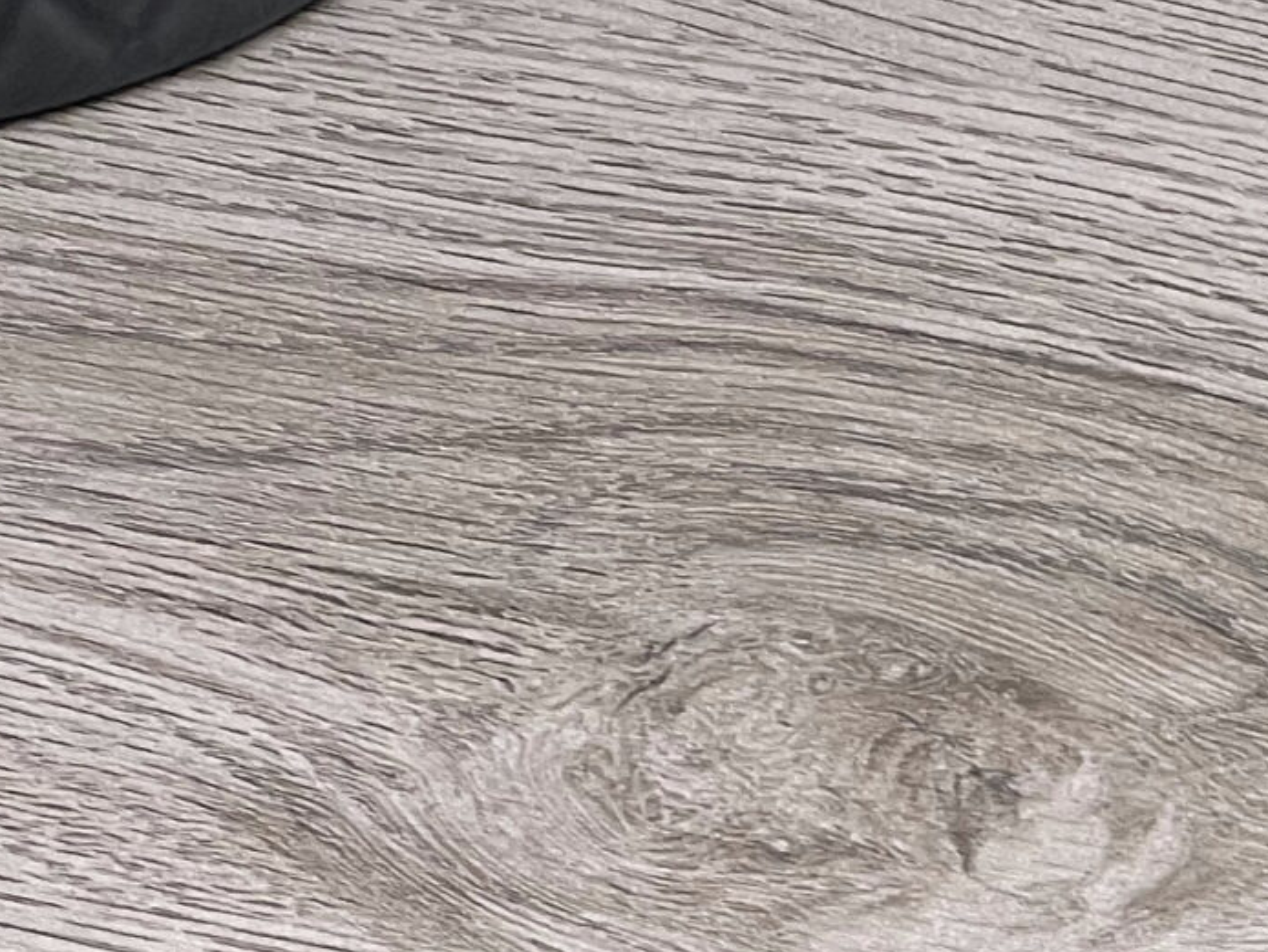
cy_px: 1708
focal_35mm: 284
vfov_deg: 5.2
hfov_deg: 6.8
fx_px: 10407
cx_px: 2081
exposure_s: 1/100
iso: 50
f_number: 2.8
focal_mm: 9
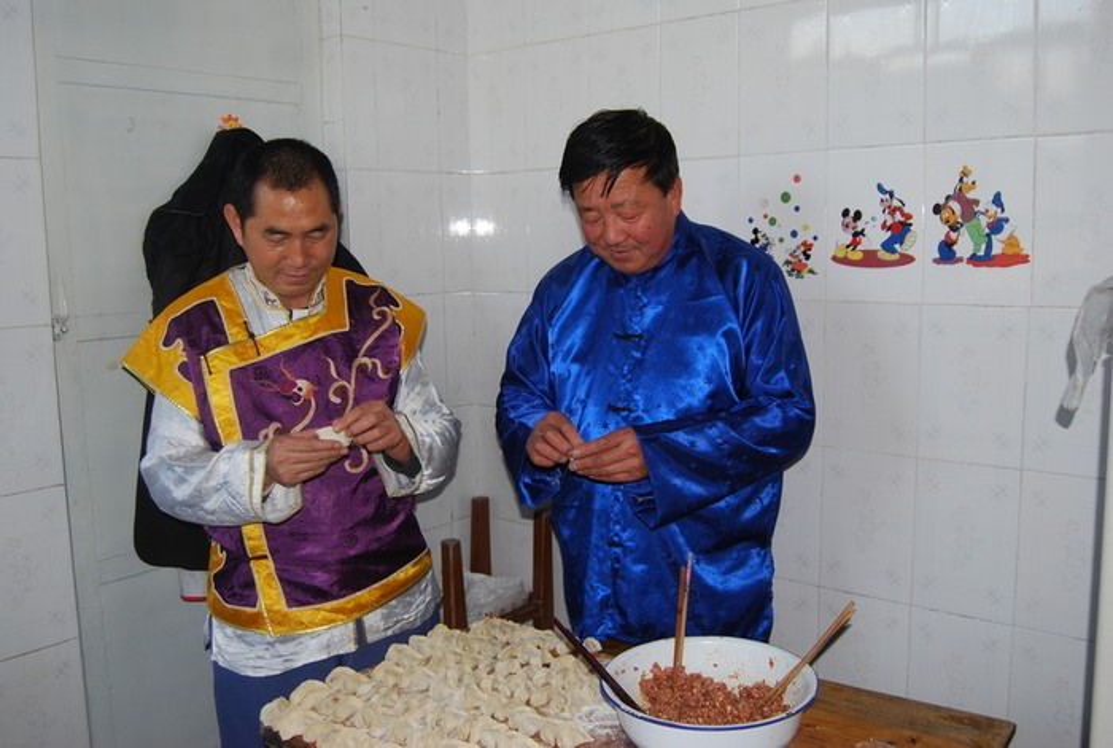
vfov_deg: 40.2
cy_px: 374
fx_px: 1022
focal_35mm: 33
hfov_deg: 57.1
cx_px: 556
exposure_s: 1/60
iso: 200
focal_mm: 22
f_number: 3.8
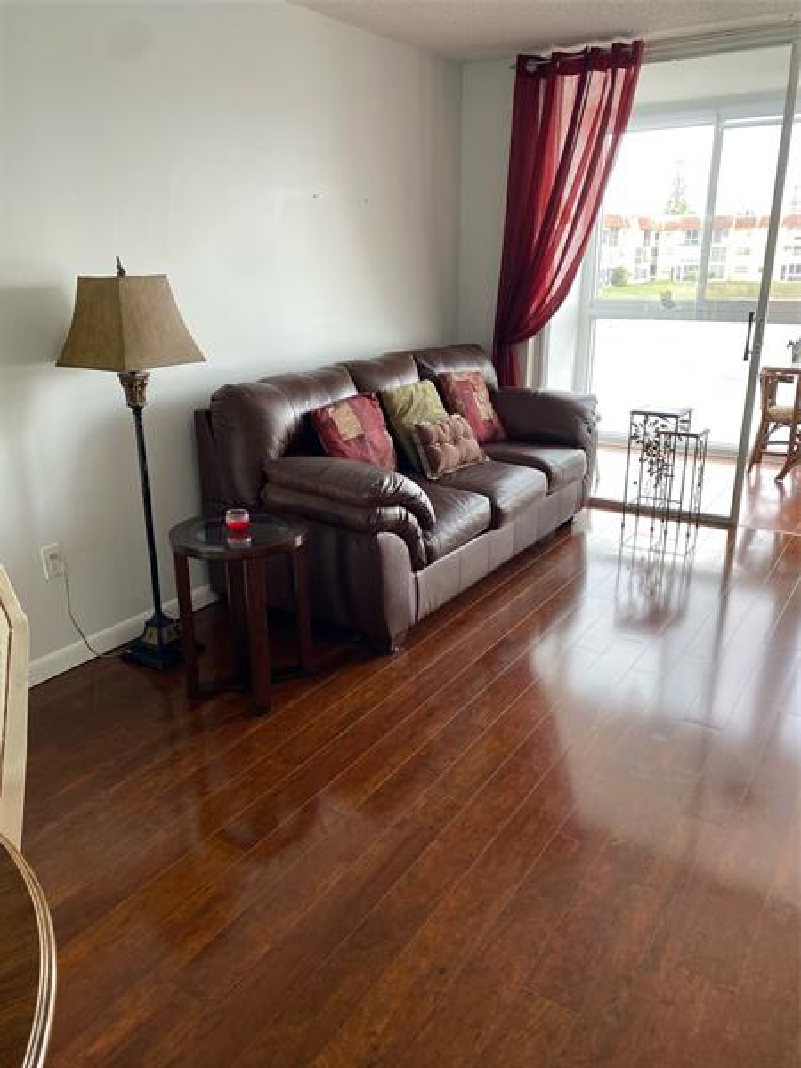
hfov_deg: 53.1
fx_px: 802
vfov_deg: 67.3
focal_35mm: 26
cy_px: 534
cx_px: 400
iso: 100
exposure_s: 1/121
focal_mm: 4.25
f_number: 1.8
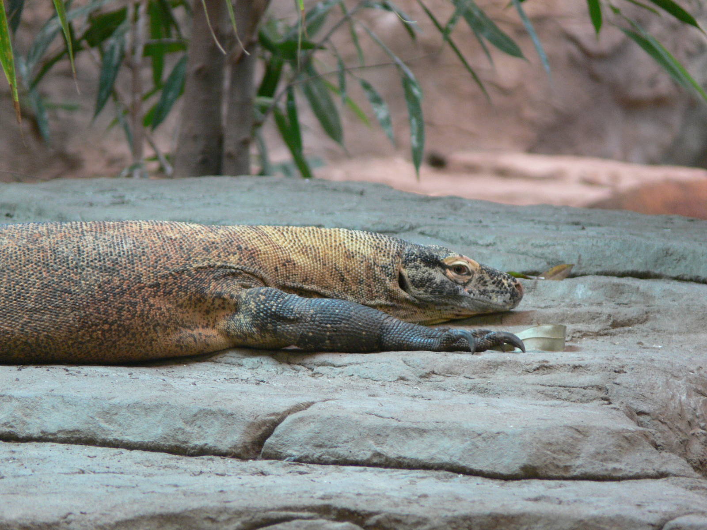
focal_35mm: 420
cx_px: 354
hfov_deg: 4.7
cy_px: 265
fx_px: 8578
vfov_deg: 3.5
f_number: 3.7
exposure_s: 1/30
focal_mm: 88.8
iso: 160
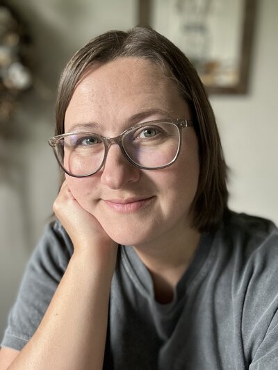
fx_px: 321
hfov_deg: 46.8
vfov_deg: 60.0
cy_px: 185
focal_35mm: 30
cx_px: 139
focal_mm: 2.69
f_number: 1.9
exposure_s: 1/60
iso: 160
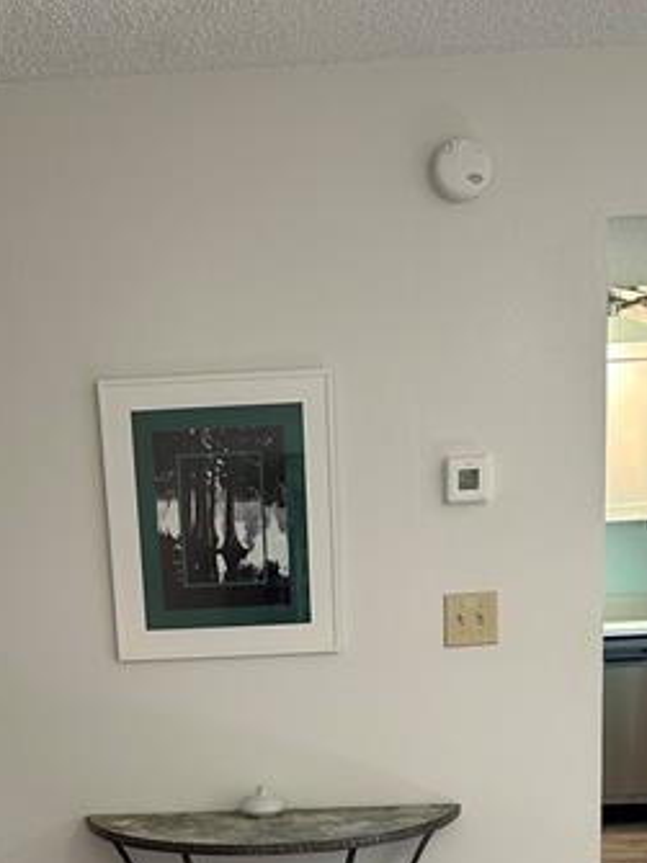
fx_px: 1372
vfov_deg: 32.7
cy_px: 817
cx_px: 276
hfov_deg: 26.5
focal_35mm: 55
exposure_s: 1/60
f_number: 1.78
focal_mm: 6.86
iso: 160
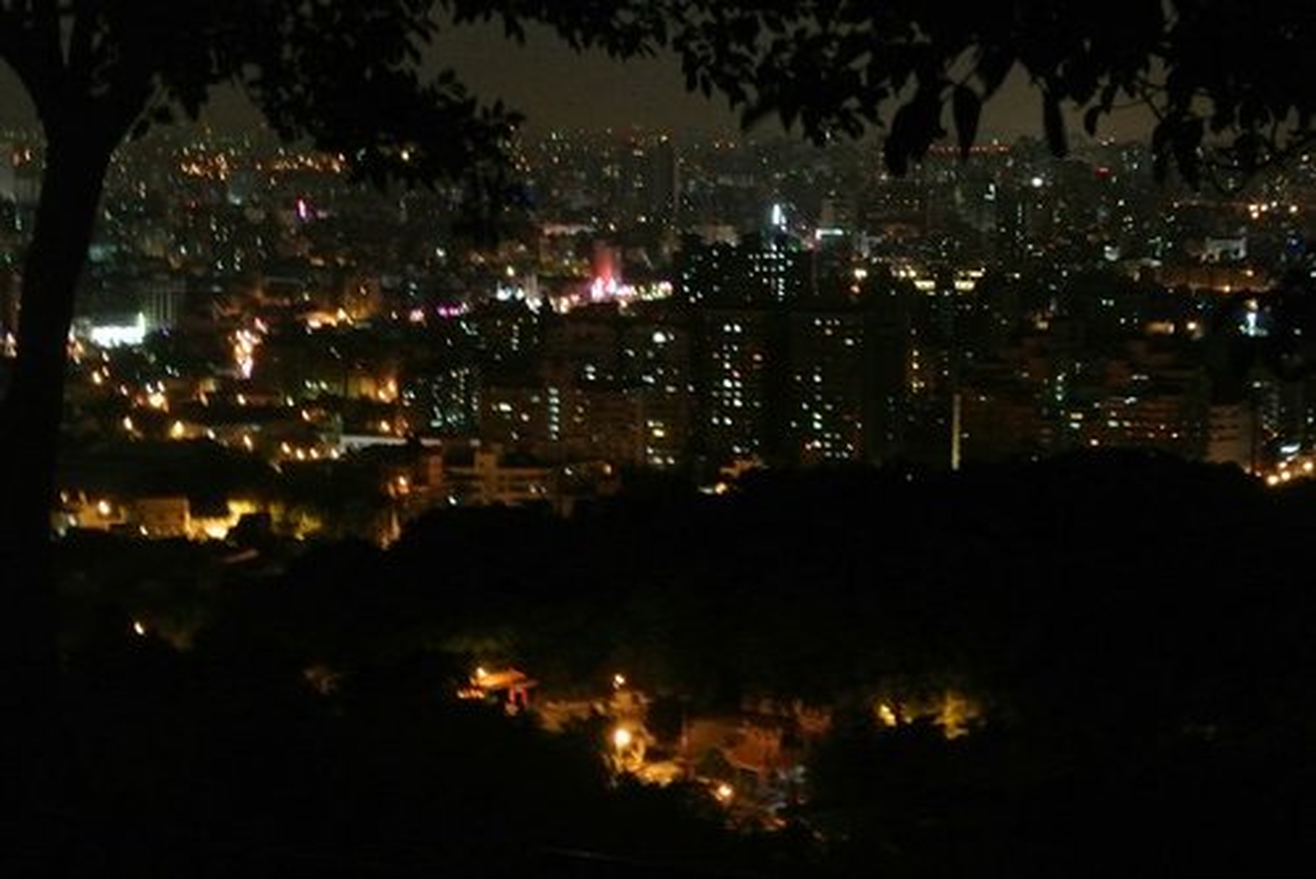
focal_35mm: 81
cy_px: 440
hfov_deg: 25.0
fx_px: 2963
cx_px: 658
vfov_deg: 16.9
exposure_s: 1/4
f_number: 5.6
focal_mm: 30
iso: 3200
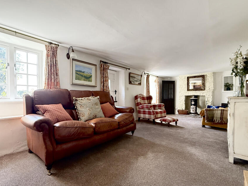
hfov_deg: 91.0
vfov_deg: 74.6
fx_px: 122
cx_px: 119
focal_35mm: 17
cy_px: 99
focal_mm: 2.22
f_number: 2.2
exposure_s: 1/97
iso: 400
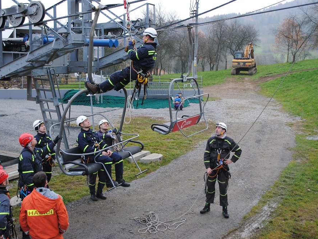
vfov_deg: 30.5
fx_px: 437
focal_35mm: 48
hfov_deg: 40.0
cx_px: 148
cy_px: 118
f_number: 4.5
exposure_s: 1/80
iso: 200
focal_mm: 29
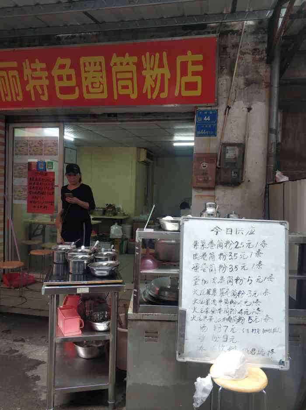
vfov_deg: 65.4
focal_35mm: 27
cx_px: 153
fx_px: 319
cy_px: 205
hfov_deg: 51.3
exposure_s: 1/33
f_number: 1.8
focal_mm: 3.82
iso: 166
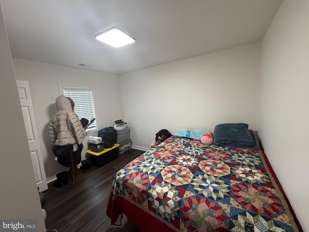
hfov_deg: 102.1
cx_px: 154
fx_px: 125
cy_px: 116
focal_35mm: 14
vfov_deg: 85.7
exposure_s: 1/60
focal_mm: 2.22
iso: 320
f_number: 2.2
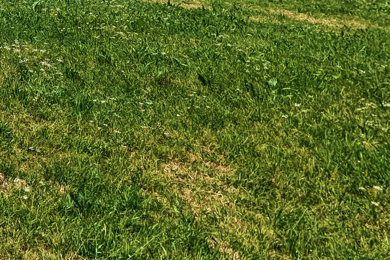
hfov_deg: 26.2
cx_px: -215
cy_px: -167
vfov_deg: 20.6
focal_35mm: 52
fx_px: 563
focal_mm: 2.35
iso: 50
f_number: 2.2
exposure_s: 1/3571
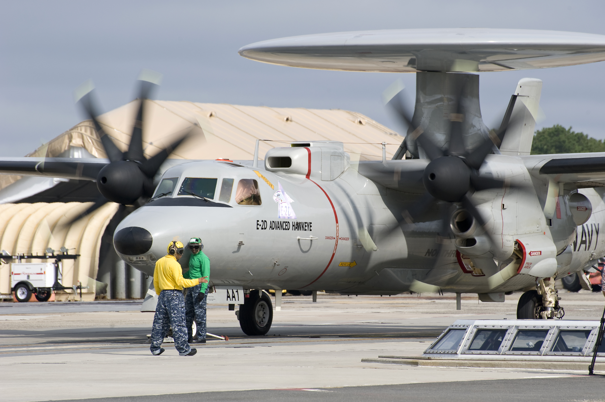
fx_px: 5035
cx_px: 302
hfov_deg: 6.9
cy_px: 201
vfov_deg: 4.6
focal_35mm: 300
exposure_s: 1/500
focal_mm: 300
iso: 320
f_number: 11
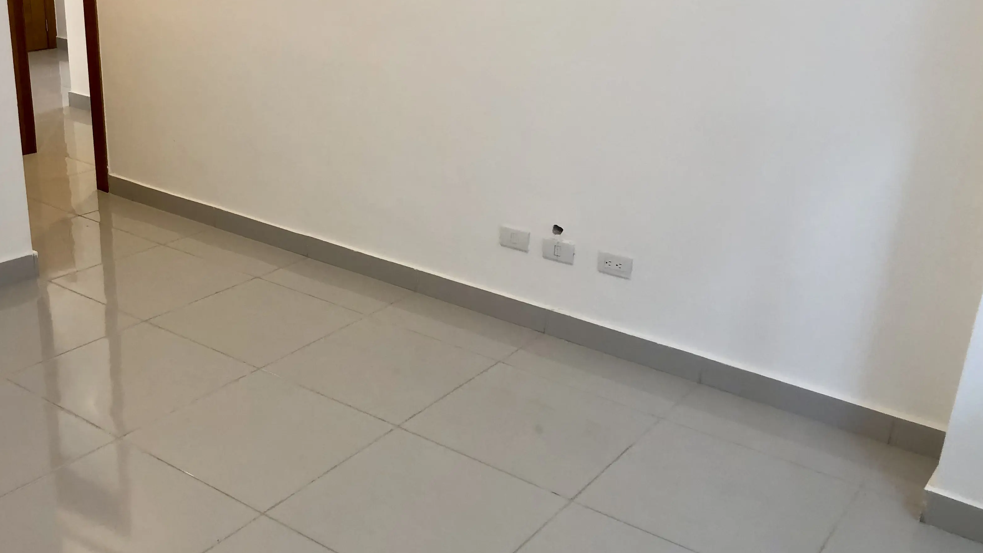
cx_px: 362
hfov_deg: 51.0
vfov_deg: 30.4
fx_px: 1017
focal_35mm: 39
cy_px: 258
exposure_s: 1/20
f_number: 1.8
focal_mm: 3.99
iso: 40
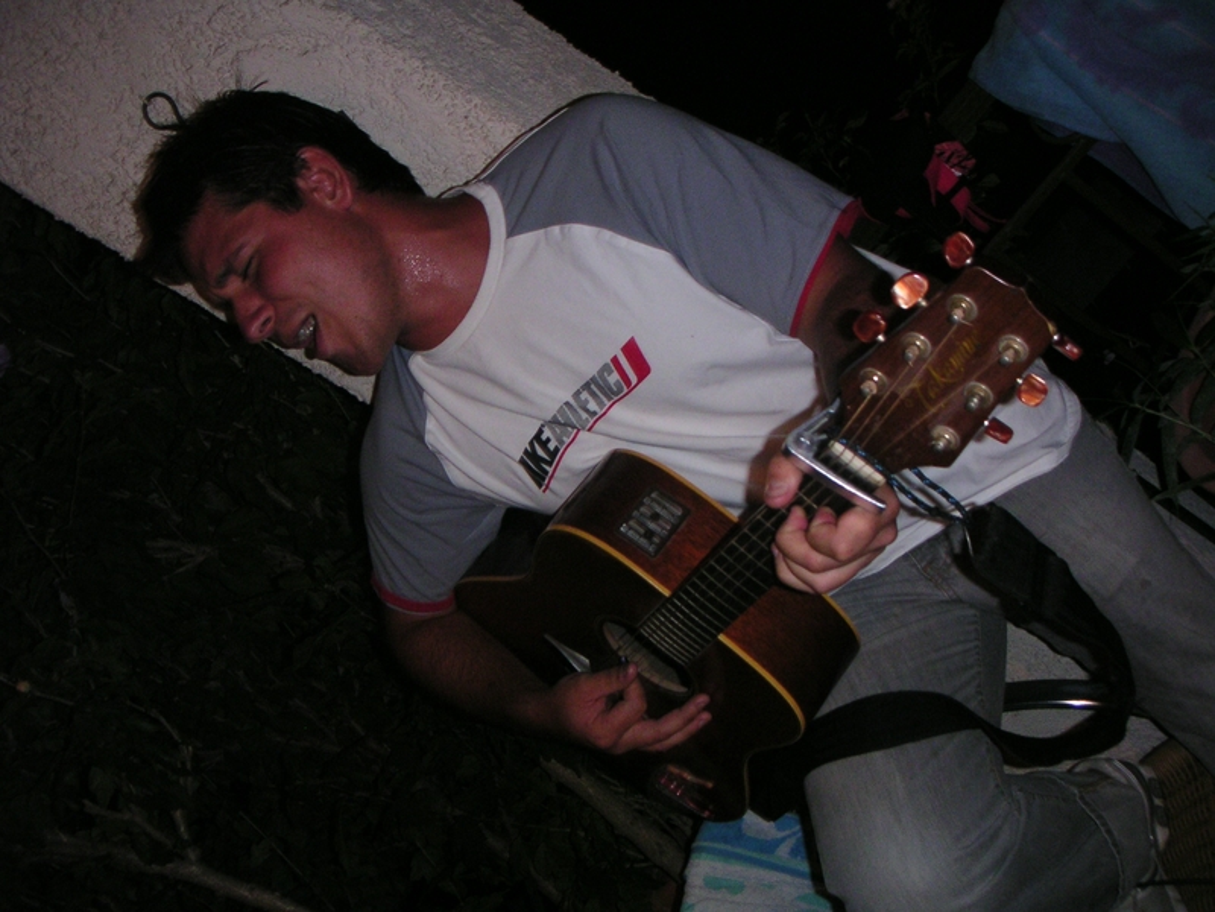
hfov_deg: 49.0
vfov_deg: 37.7
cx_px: 608
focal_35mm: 38
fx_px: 1334
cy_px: 456
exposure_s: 1/45
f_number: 2.8
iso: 160
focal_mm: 6
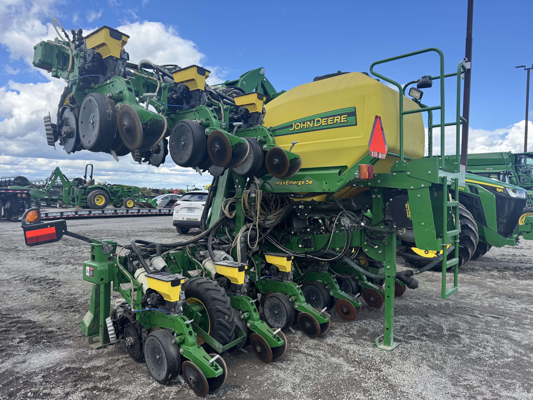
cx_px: 266
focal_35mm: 24
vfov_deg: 56.8
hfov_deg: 71.6
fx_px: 370
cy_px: 200
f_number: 1.78
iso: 80
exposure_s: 1/1923
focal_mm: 6.76
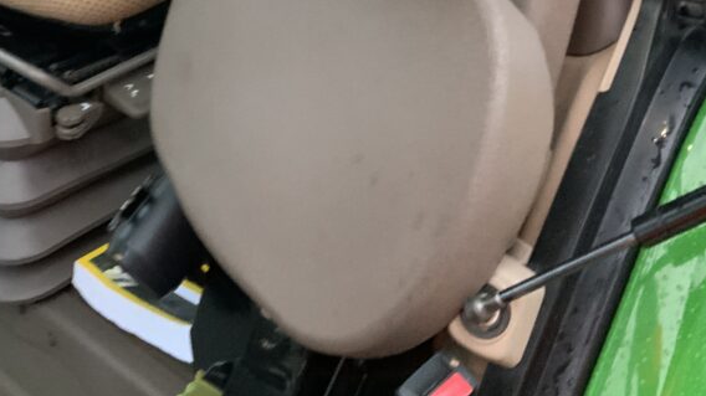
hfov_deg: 36.4
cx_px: 268
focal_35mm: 57
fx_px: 1067
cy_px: -60
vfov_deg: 20.0
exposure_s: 1/40
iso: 320
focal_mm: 3
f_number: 1.8
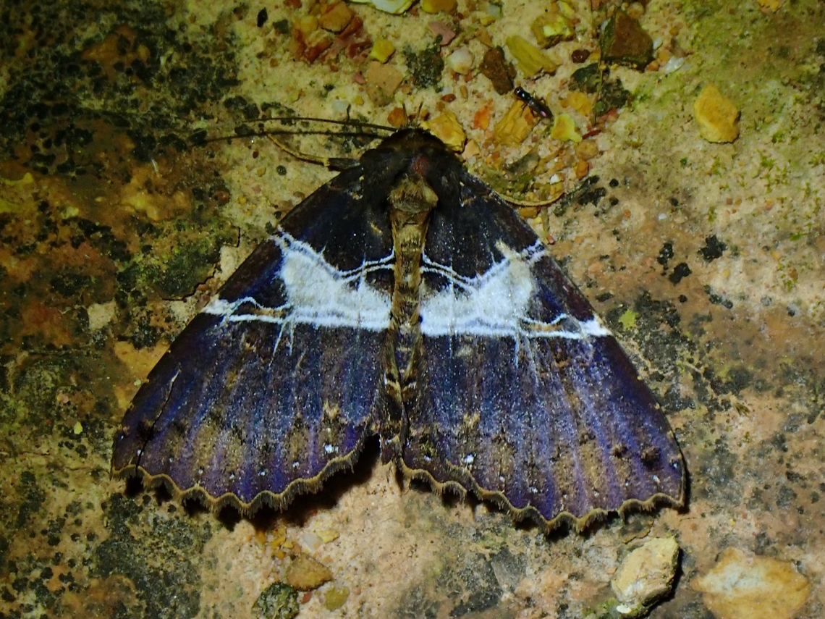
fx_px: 2383
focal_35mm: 100
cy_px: 310
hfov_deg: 19.6
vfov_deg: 14.8
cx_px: 412
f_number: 6.3
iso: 200
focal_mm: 18
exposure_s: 1/200
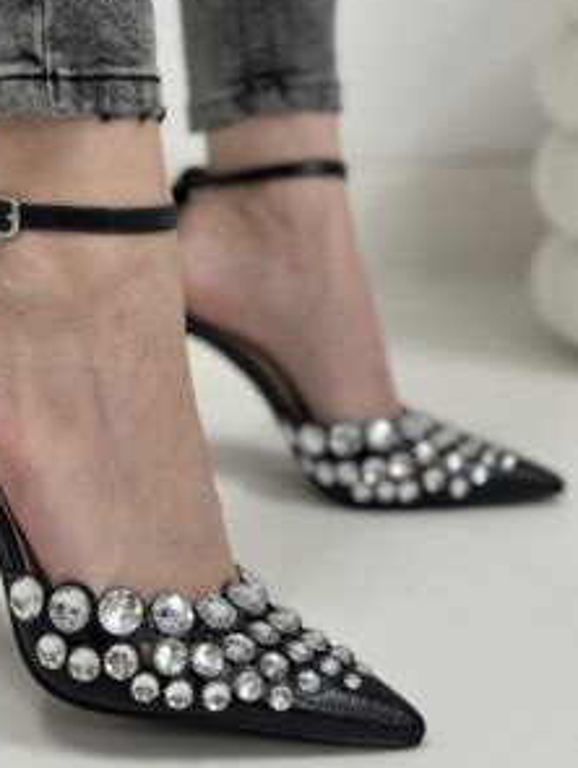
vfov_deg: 29.8
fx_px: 1444
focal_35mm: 65
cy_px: 377
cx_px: 193
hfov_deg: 22.5
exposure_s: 1/100
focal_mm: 6.86
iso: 160
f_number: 1.78
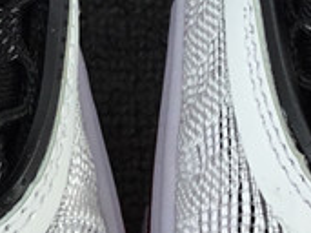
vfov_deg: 8.9
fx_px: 1463
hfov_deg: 12.1
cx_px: 85
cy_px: -72
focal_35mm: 163
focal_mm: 3.3
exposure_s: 1/403
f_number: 2.4
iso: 25
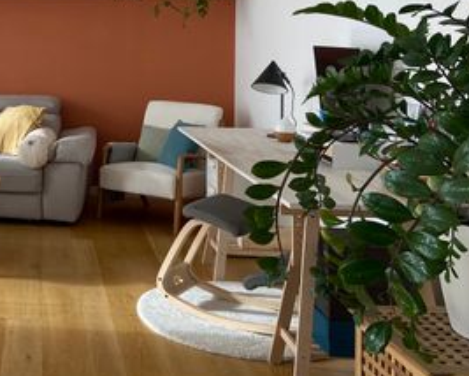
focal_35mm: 57
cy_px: 37
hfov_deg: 30.5
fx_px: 792
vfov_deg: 25.8
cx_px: -7
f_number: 1.8
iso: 64
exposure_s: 1/122
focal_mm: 4.25
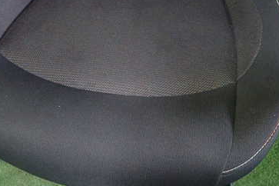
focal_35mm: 43
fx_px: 333
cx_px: 125
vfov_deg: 30.9
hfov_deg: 45.4
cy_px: 58
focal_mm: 4.5
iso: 800
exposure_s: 1/30
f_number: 2
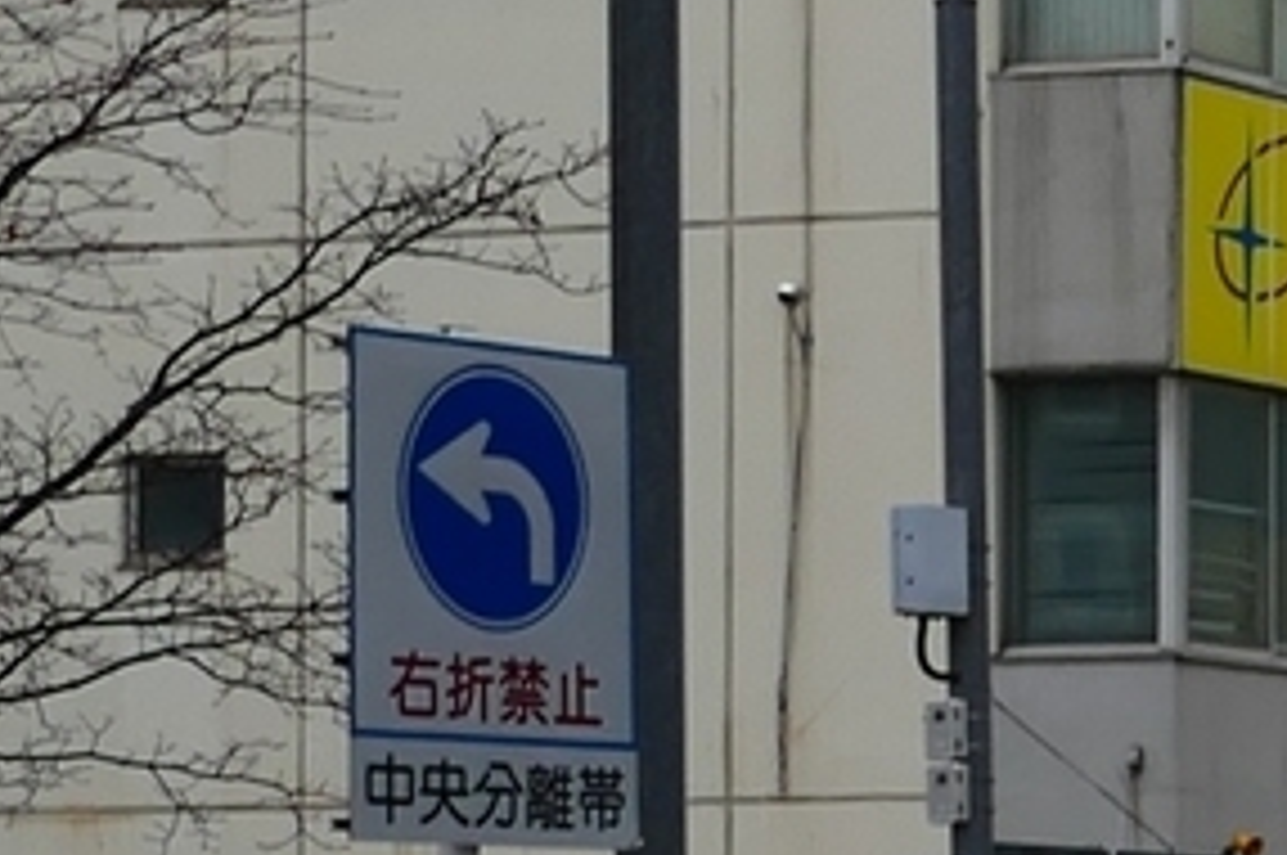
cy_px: 1163
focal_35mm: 203
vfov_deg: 6.7
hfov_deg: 8.6
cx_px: 3771
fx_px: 7249
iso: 125
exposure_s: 1/125
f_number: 3.1
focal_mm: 10.5
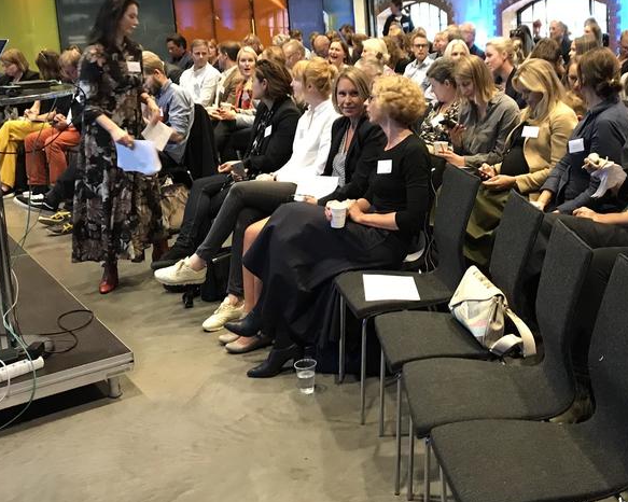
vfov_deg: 33.0
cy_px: 155
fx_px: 836
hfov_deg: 40.7
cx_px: 418
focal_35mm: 45
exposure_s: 1/14
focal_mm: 3.99
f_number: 1.8
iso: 100
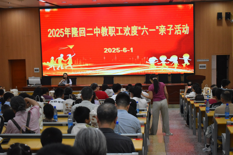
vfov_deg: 23.8
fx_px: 369
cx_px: 116
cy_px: 78
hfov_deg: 35.1
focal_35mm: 57
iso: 3200
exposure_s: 1/125
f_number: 4.8
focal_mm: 38
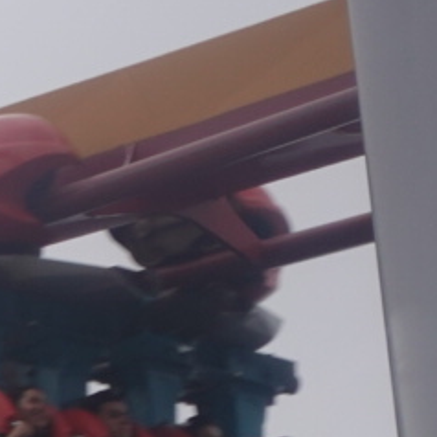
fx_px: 5770
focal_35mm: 404
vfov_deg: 4.3
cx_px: -951
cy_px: 804
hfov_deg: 4.2
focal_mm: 25.7
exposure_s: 1/320
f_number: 2.8
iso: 125
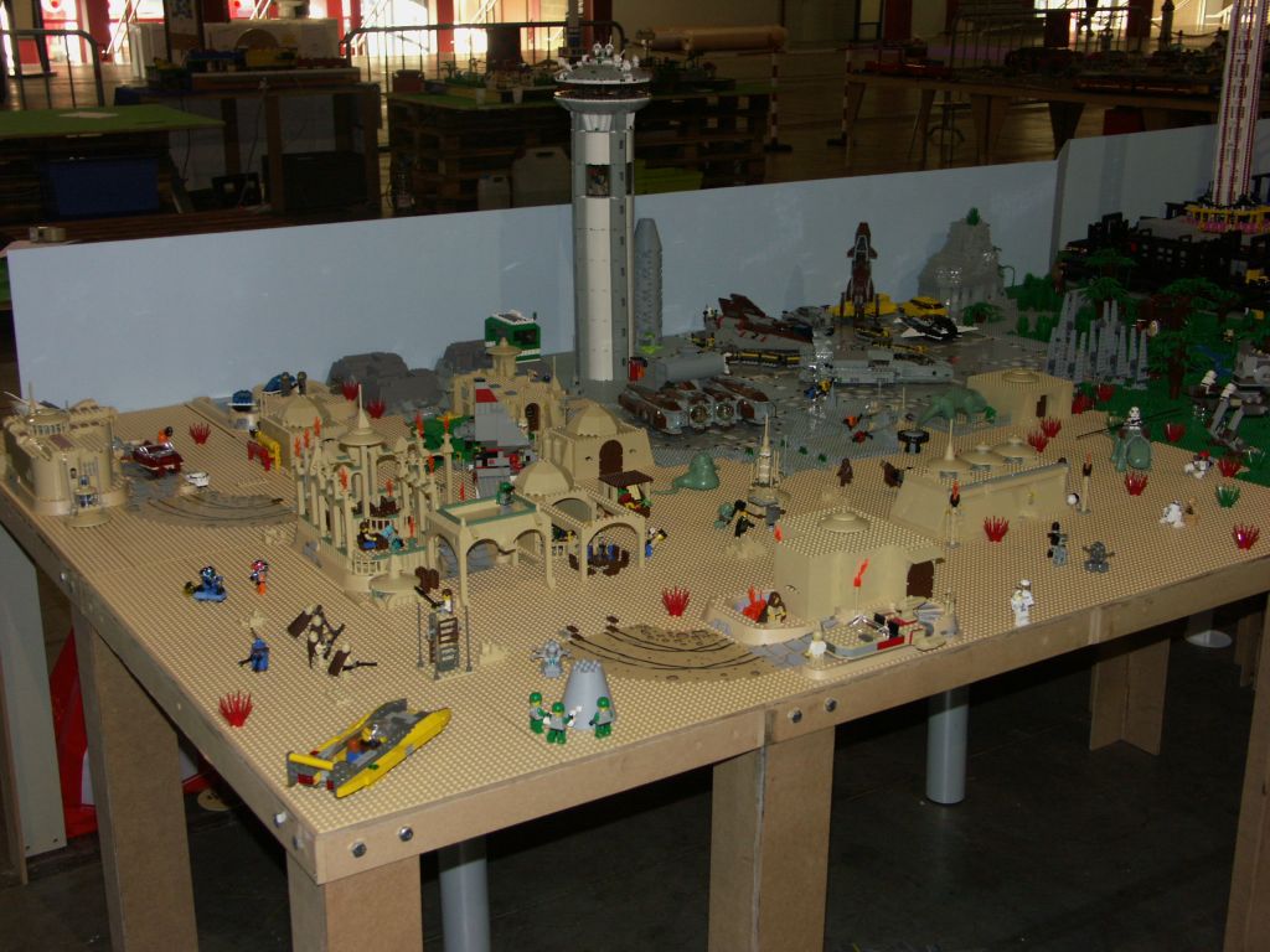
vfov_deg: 32.9
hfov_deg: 42.9
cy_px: 476
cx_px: 635
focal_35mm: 44
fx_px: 1614
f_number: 2.8
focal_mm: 11.23
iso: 200
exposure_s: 1/50
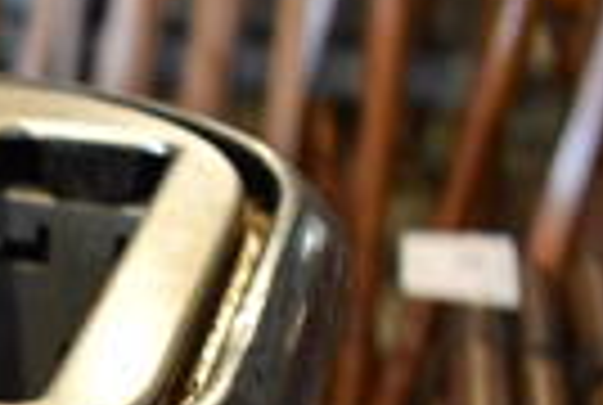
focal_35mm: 123
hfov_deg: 14.1
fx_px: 2065
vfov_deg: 10.6
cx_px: -594
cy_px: 702
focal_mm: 18
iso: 1000
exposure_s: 1/125
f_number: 3.5
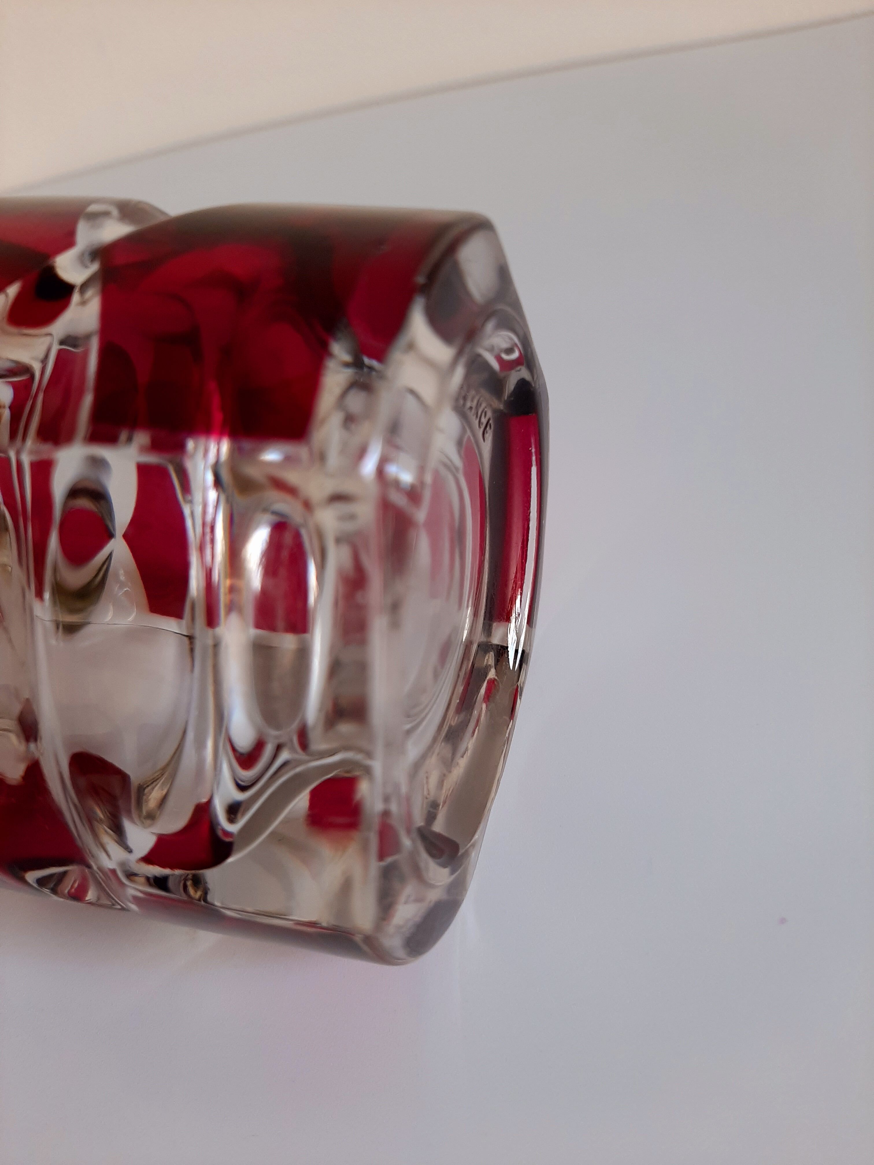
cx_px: 437
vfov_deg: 67.3
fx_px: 875
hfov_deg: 53.1
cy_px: 582
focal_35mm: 26
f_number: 1.7
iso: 50
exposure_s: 1/30
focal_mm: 3.93
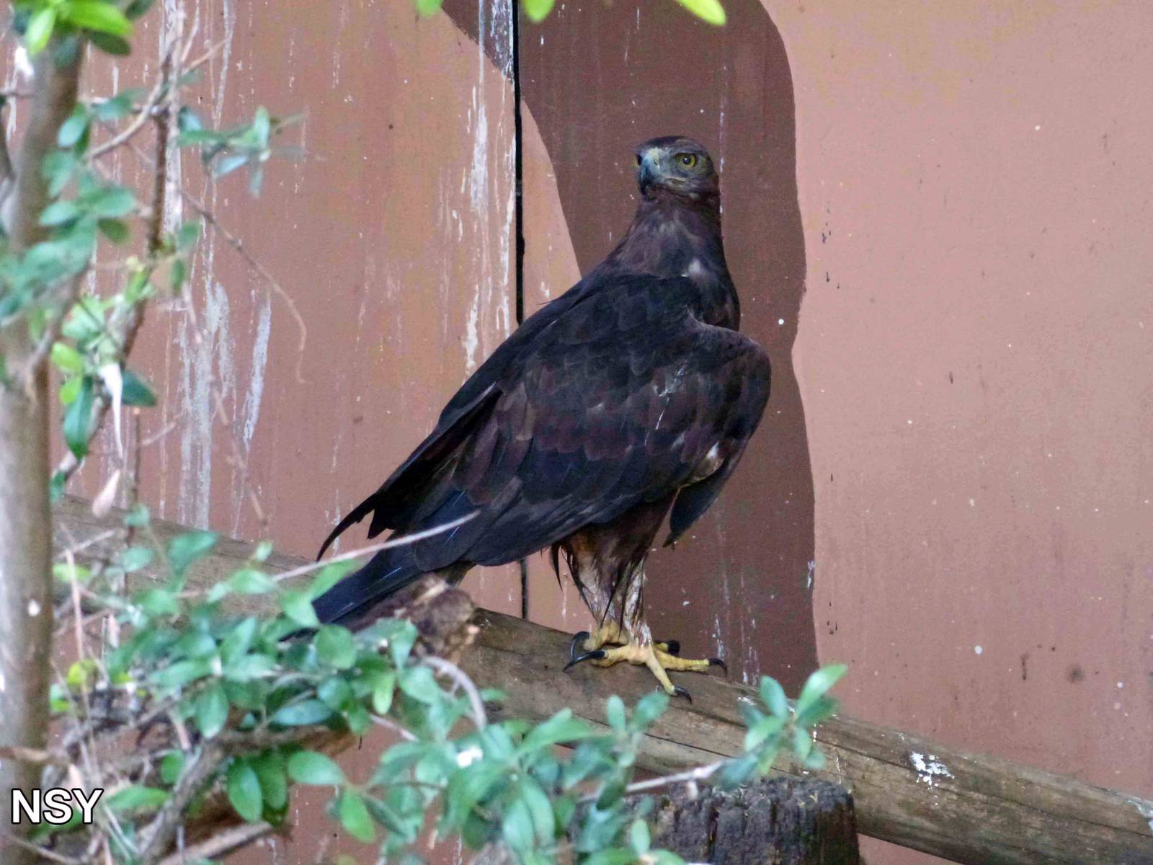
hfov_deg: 10.0
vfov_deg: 7.5
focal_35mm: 197
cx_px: 576
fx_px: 6562
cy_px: 432
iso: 800
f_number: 5.5
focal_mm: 35.2
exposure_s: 1/25
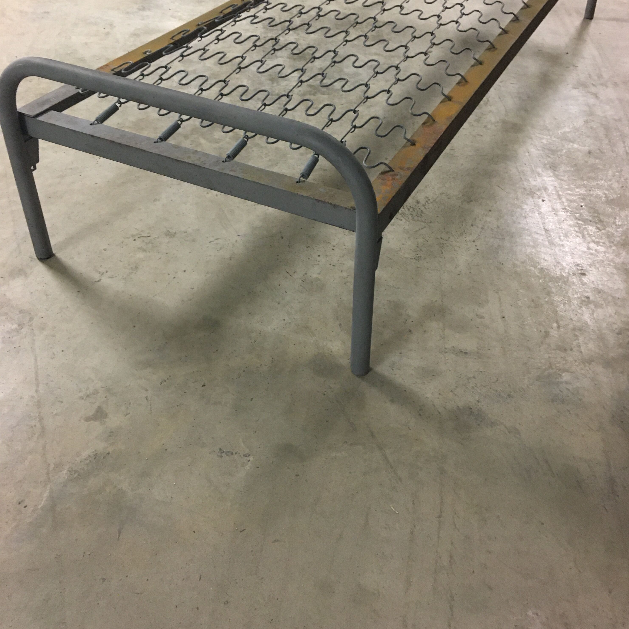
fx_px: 720
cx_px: 321
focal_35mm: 35
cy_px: 235
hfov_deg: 47.2
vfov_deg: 46.8
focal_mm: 4.15
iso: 200
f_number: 2.2
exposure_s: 1/33
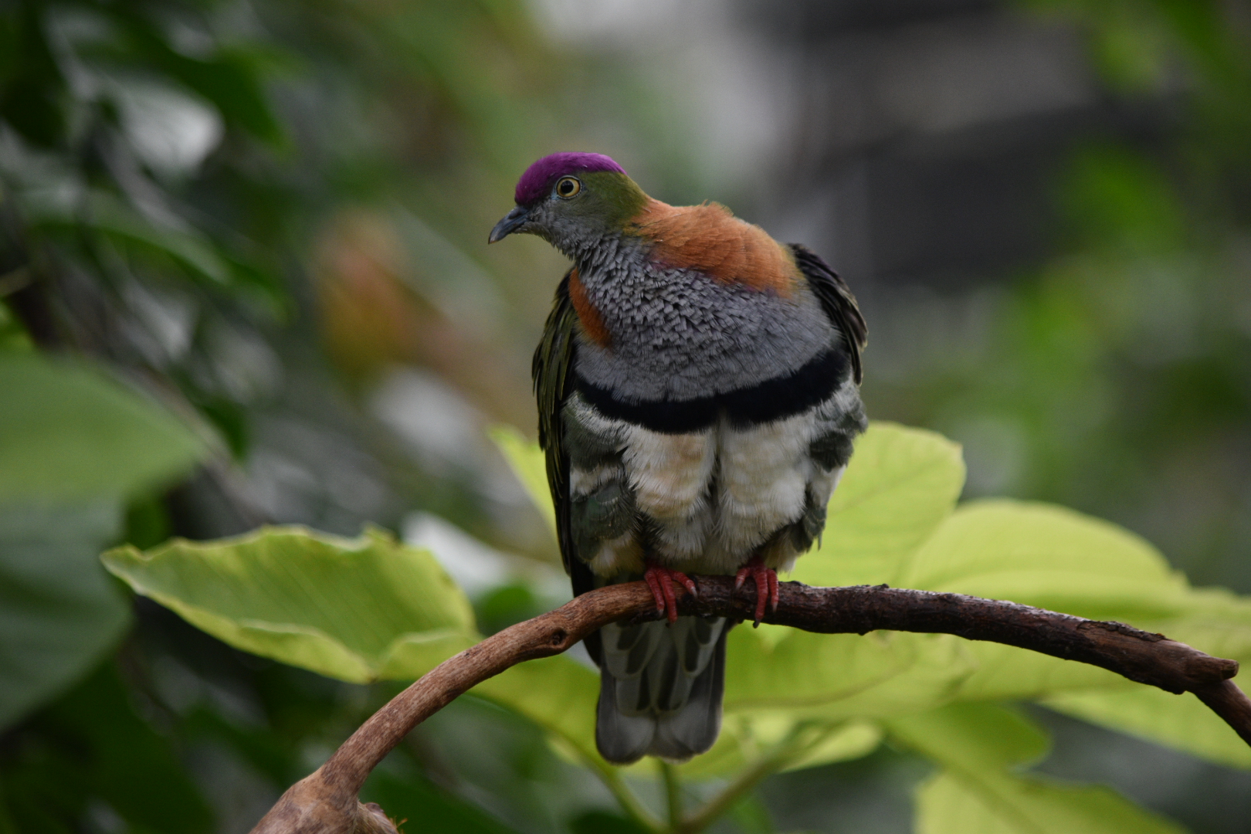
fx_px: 8079
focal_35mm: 232
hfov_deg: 8.9
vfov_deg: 5.9
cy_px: 417
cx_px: 626
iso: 800
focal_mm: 155
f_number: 5
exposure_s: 1/200
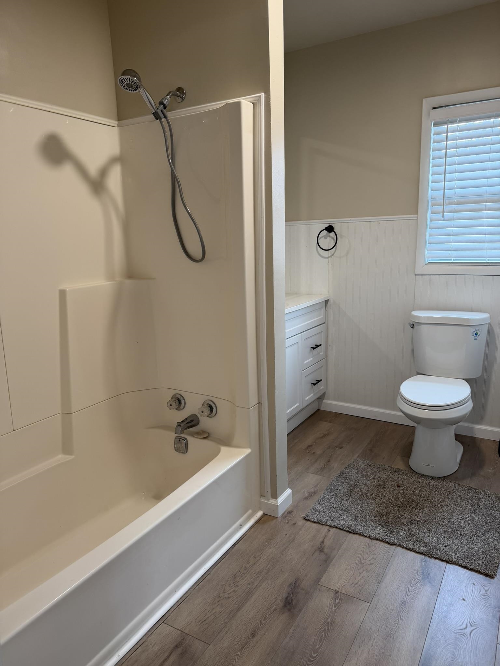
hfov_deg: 56.8
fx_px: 462
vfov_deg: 71.6
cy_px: 333
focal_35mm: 24
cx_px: 250
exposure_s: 1/60
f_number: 1.78
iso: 125
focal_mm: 6.76
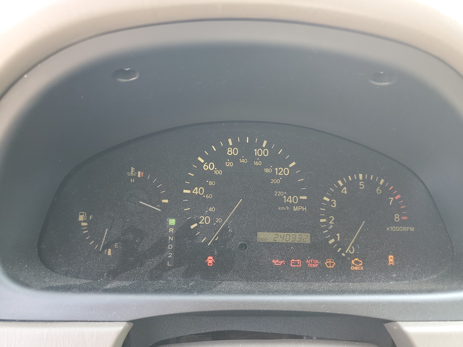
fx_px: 348
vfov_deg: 53.1
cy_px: 174
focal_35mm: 26
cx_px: 232
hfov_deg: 67.3
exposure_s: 1/60.2
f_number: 1.5
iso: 56
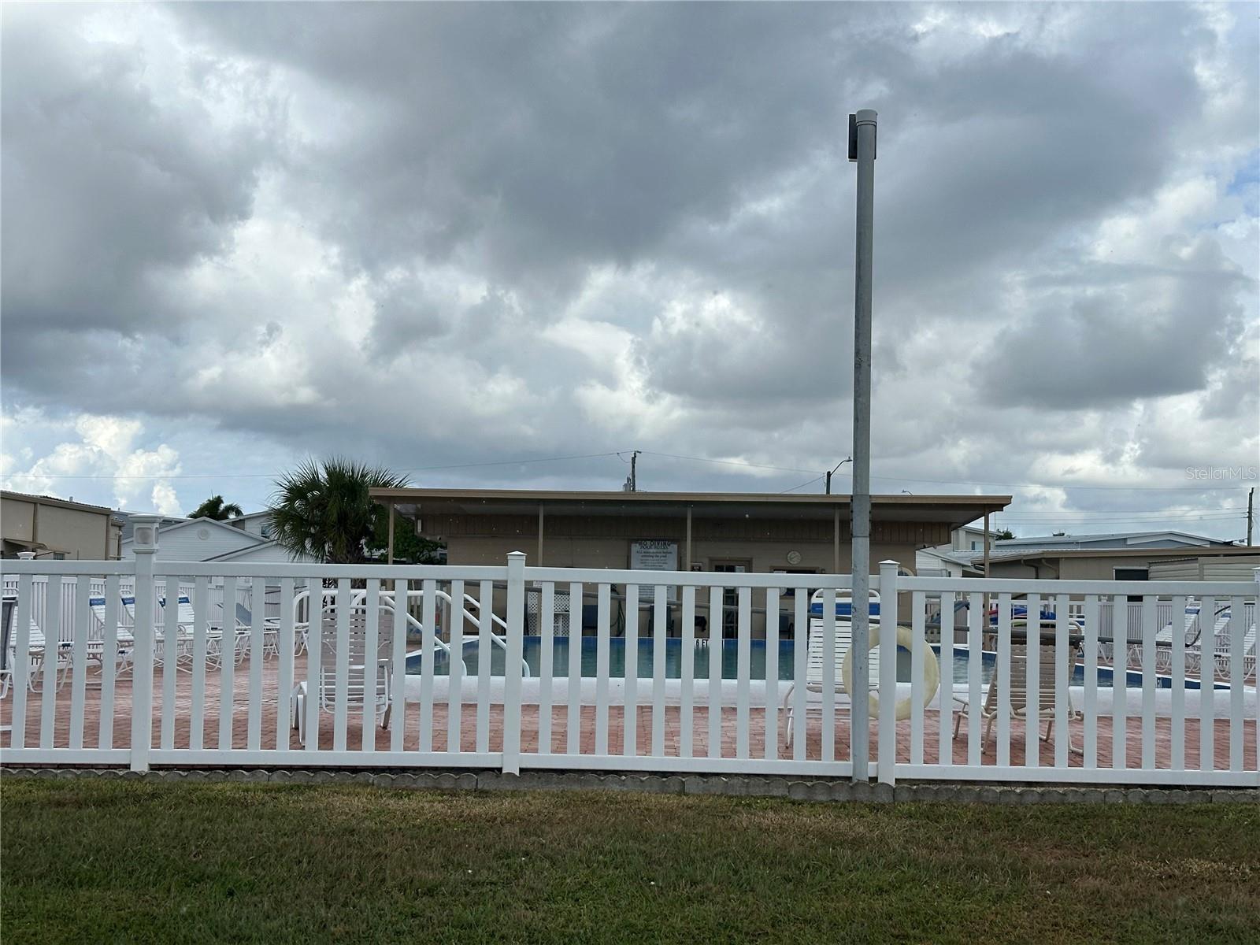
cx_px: 630
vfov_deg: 30.3
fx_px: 1747
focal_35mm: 48
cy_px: 472
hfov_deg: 39.7
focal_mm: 6.86
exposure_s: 1/4566
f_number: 1.78
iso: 64
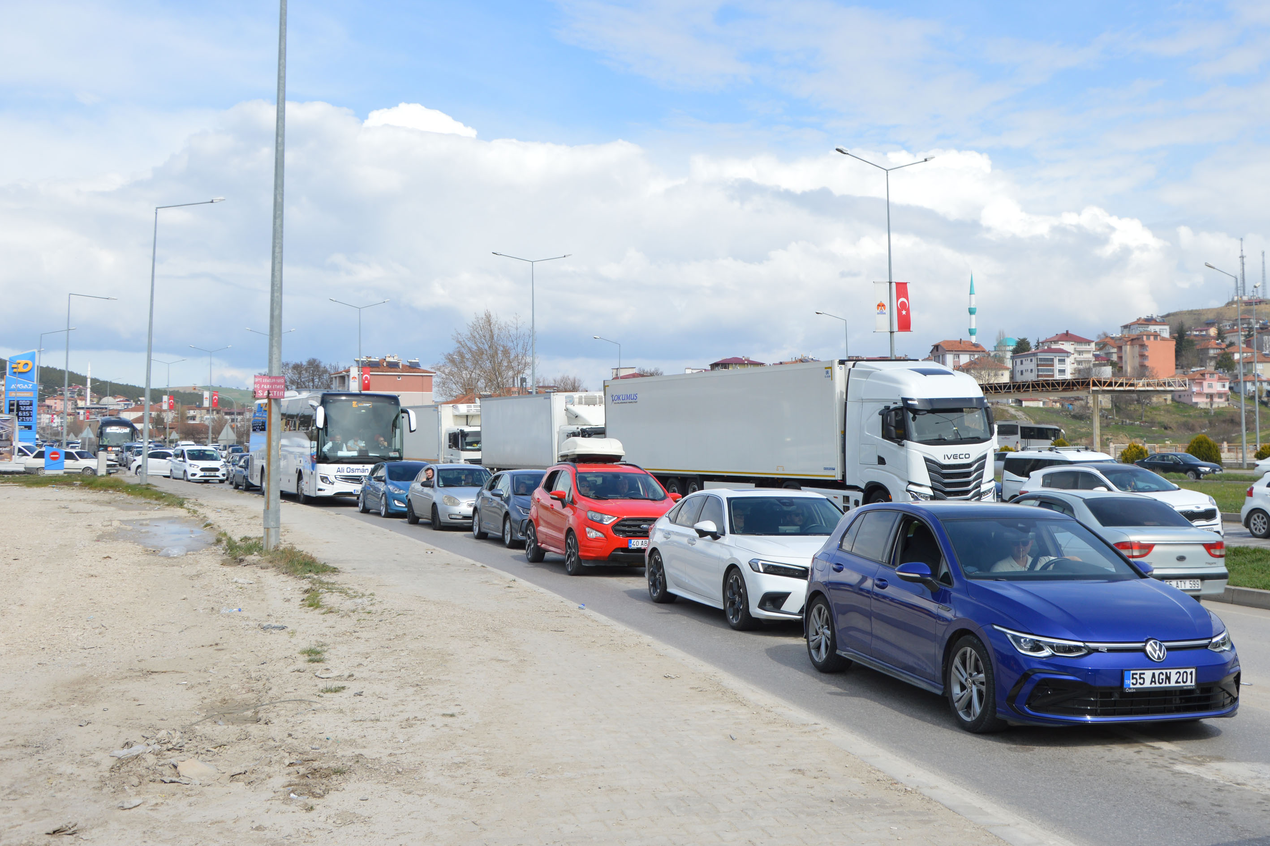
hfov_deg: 57.2
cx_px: 635
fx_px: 1164
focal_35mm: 33
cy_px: 423
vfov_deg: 40.0
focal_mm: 22
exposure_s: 1/320
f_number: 9
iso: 100
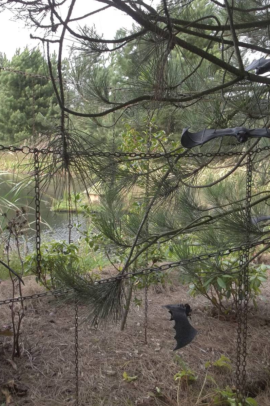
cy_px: 204
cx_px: 121
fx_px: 517
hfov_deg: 29.2
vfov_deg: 42.7
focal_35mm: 46
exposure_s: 1/100
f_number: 3.3
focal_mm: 5.9
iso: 80
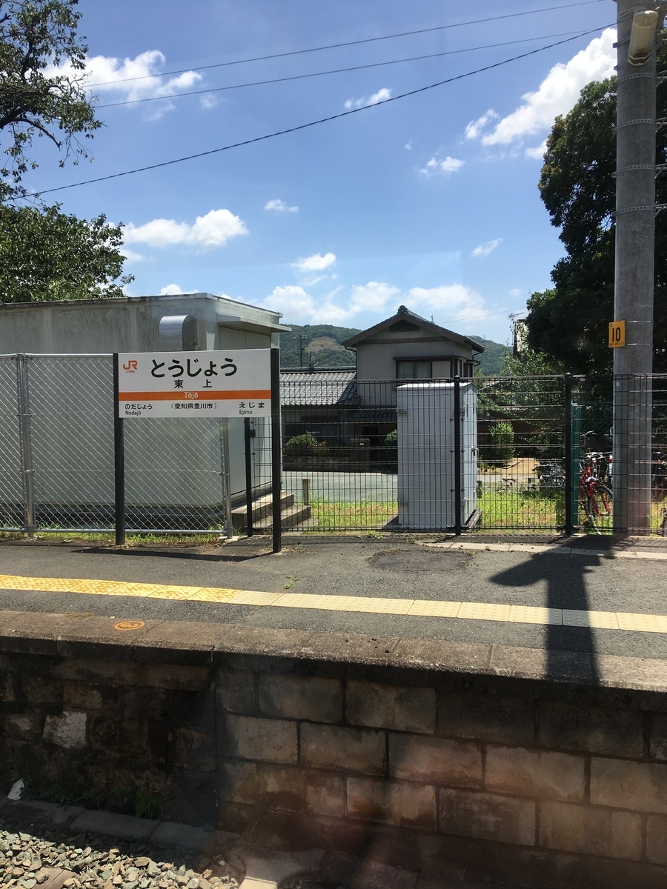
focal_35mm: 29
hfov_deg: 48.2
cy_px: 444
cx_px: 334
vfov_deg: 61.7
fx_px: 745
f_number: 2.2
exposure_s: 1/986
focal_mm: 4.15
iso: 25
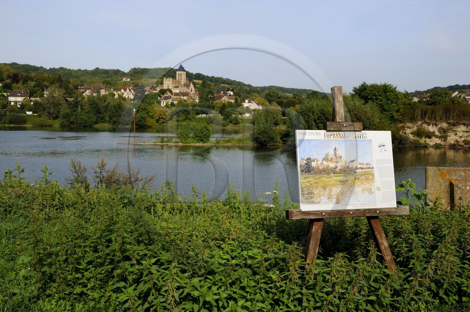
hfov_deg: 50.7
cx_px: 235
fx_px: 496
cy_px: 156
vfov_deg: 35.0
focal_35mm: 38
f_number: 16
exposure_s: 1/125
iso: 200
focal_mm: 38
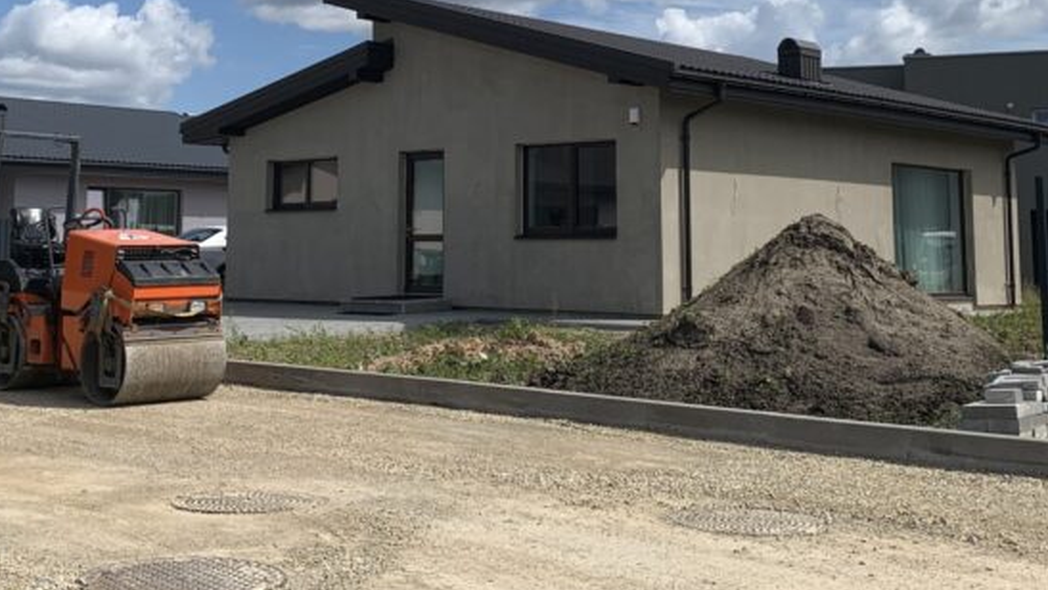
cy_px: 86
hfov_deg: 39.1
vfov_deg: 22.2
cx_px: 467
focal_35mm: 53
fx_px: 1473
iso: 25
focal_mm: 4.25
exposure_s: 1/3401
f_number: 1.8
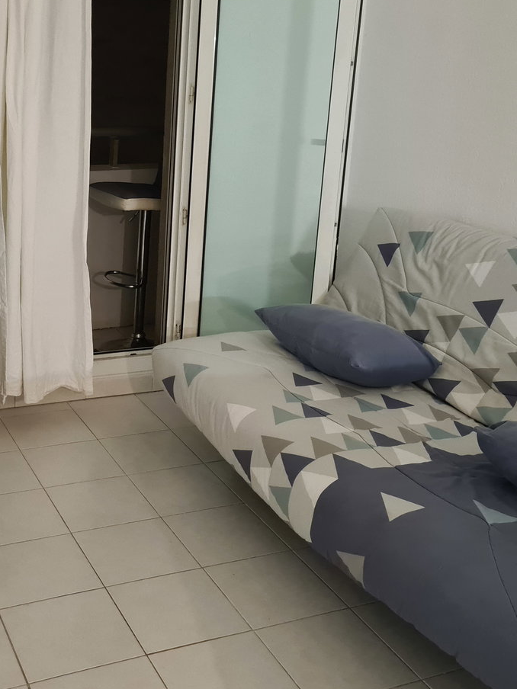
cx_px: 145
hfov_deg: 31.1
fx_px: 916
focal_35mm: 46
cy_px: 269
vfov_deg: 41.0
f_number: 1.8
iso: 640
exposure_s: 1/25
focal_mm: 5.4
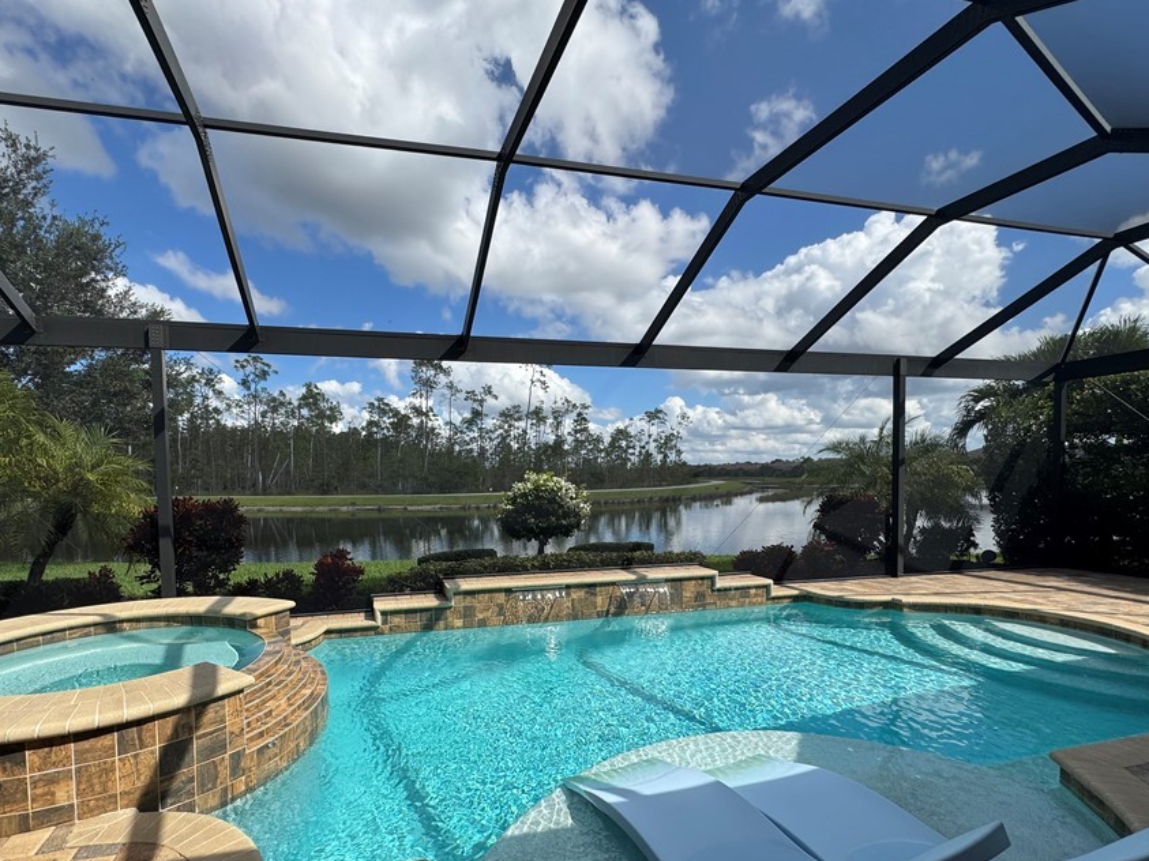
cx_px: 499
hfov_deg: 90.5
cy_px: 503
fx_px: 564
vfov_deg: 74.1
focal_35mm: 17
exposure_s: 1/1395
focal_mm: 2.22
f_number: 2.2
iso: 40
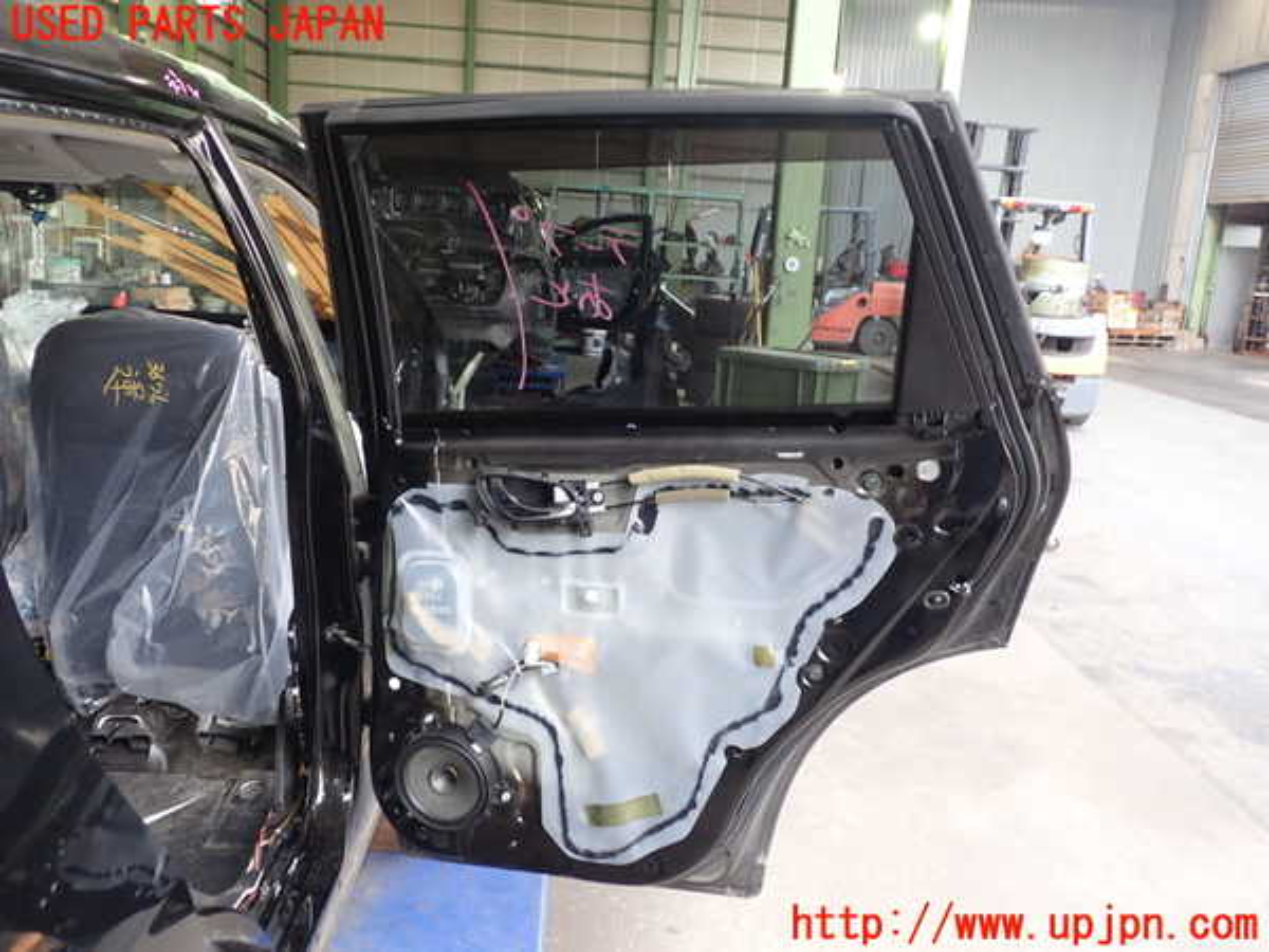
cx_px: 634
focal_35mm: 30
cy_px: 476
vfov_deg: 46.8
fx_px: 1100
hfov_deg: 60.0
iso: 200
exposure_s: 1/40
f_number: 2.3
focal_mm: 5.4
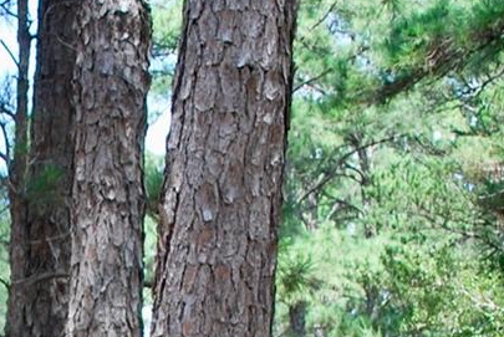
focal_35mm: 167
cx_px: -15
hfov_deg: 12.1
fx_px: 2340
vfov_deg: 8.2
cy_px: 399
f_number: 5.6
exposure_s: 1/125
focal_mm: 22
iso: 125
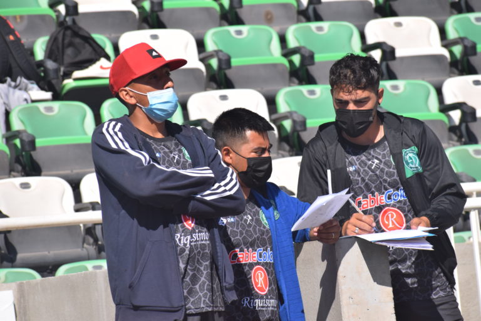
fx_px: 3507
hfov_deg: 7.8
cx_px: 240
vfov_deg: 5.2
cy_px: 160
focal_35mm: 262
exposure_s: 1/2000
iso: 400
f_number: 8
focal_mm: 175
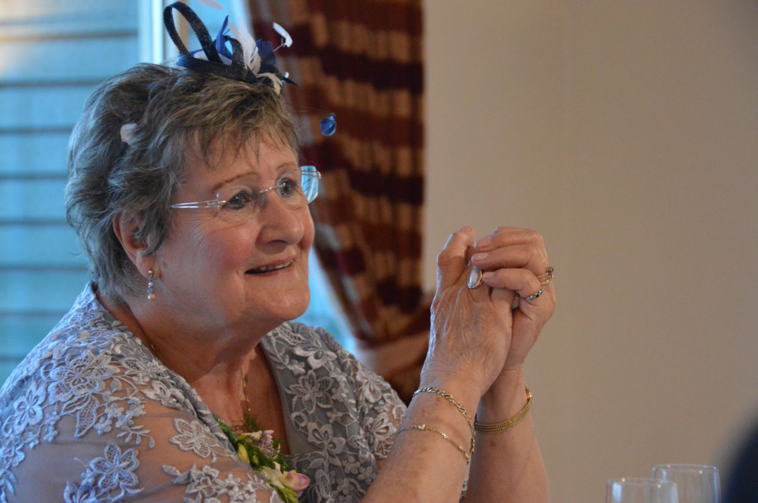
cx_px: 379
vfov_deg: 13.0
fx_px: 2208
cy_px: 252
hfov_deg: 19.5
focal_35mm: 105
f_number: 5
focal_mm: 70
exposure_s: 1/13
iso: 3200
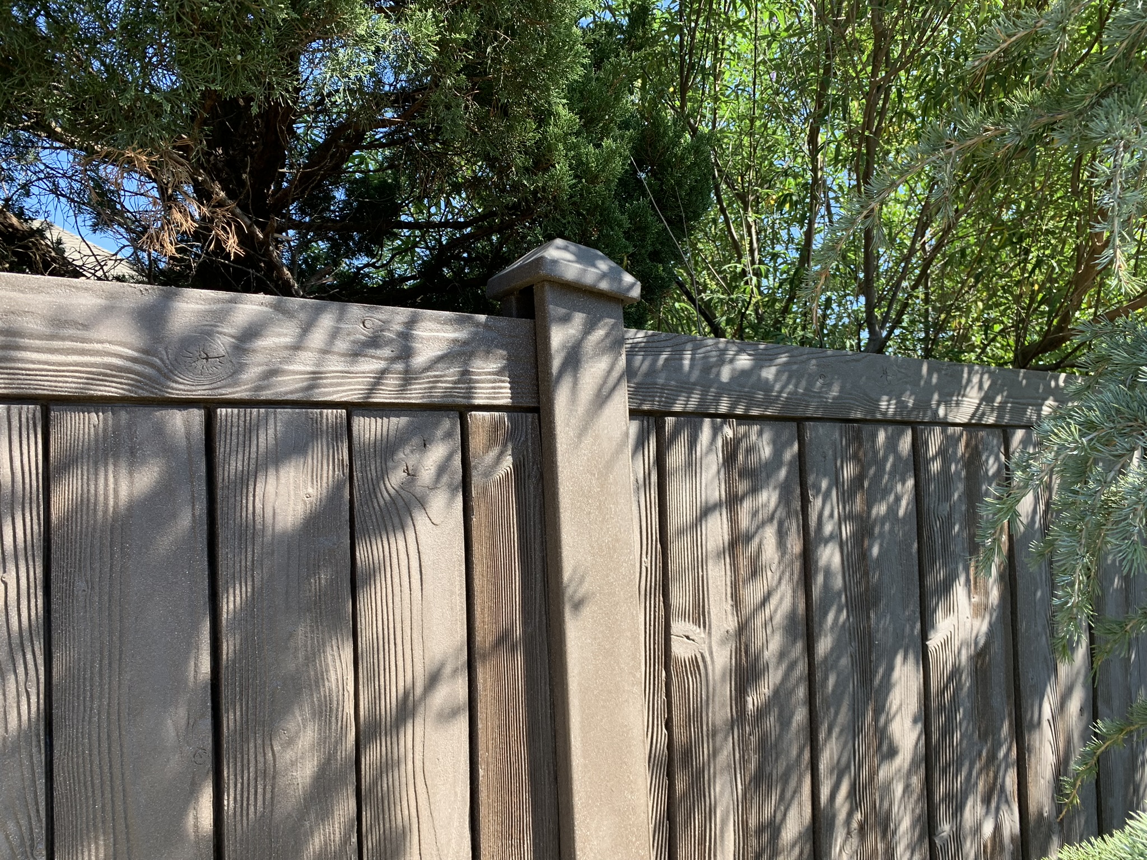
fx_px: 862
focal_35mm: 26
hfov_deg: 67.3
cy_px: 430
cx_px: 574
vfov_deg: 53.1
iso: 25
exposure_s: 1/316
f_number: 1.8
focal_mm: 4.25
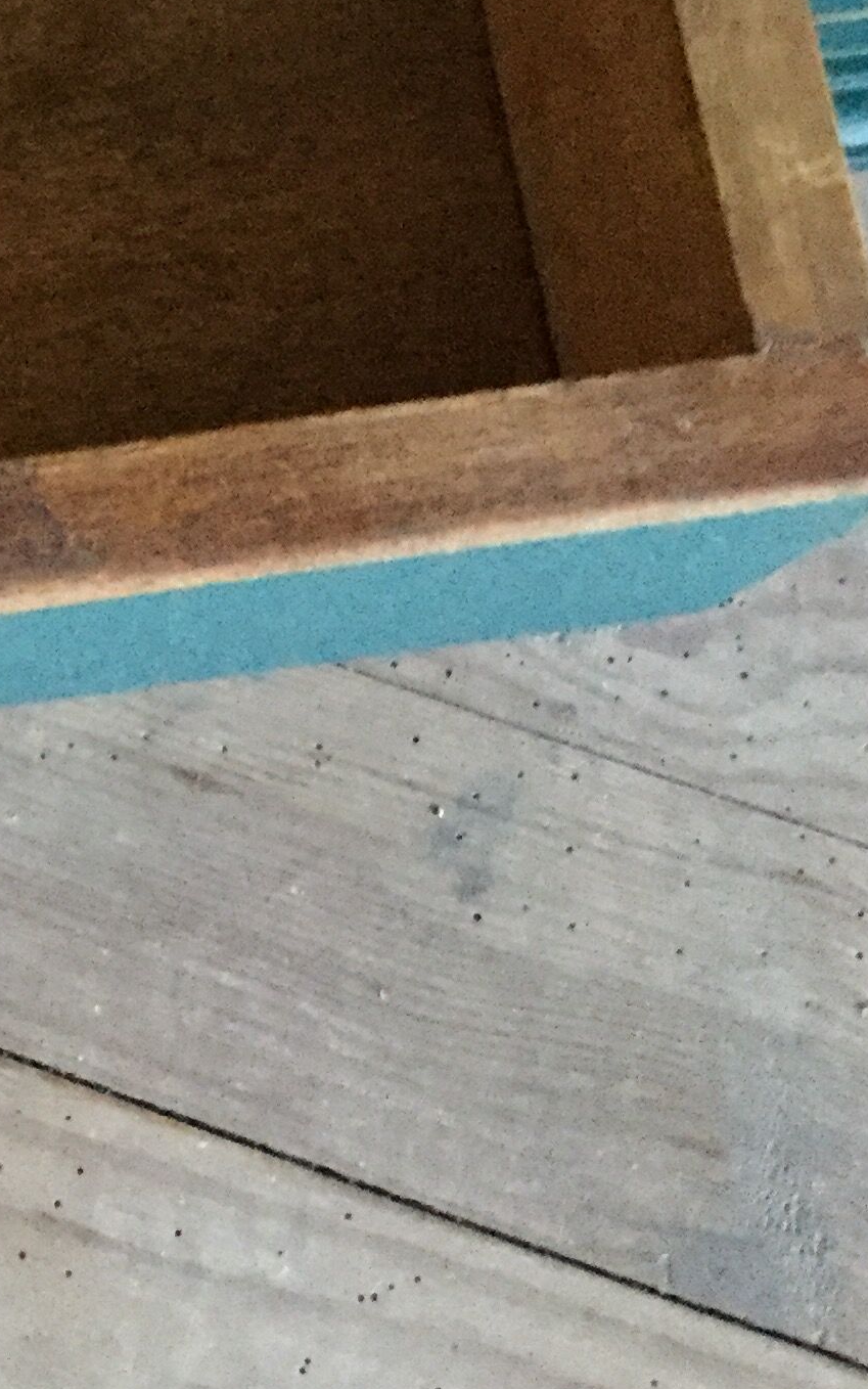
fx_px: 2989
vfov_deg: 25.7
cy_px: 304
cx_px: -184
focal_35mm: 79
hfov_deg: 15.9
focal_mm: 3.3
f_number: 2.4
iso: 640
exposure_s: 1/17
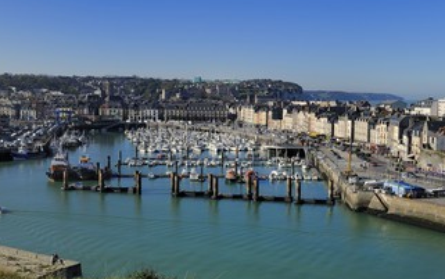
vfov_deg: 26.9
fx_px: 582
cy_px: 143
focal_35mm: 48
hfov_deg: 41.8
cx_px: 234
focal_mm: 36
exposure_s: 1/200
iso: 200
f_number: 13
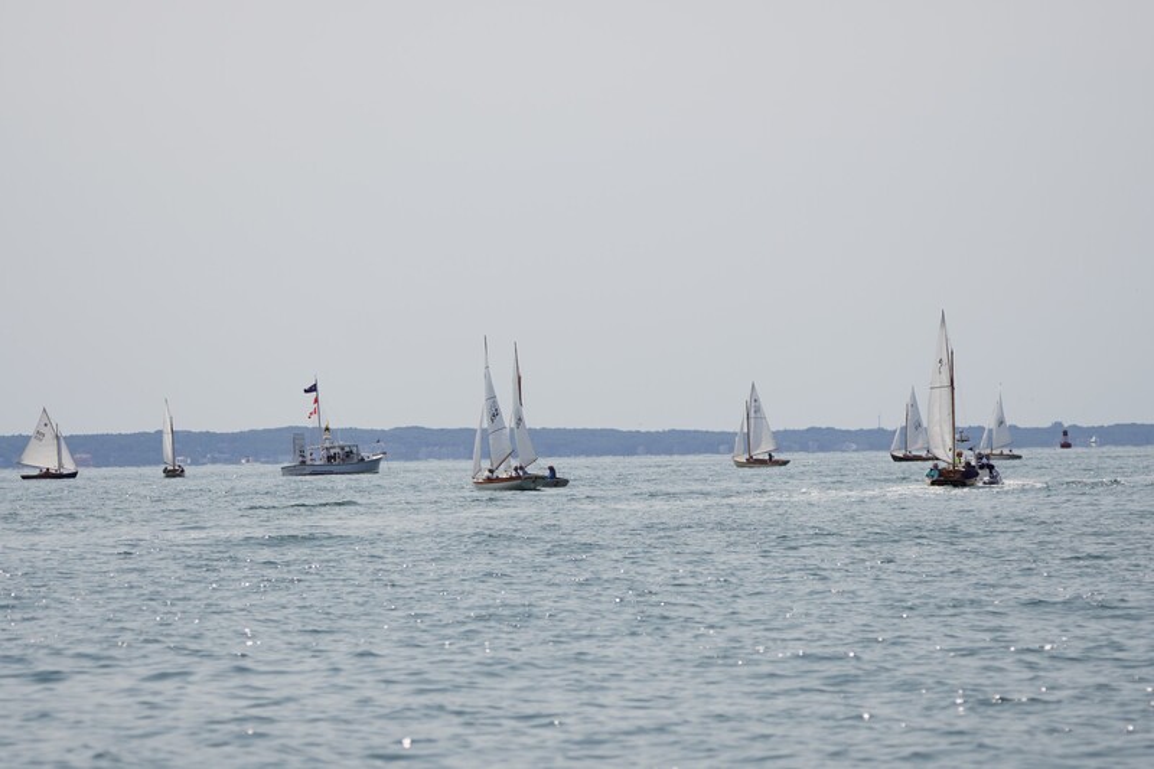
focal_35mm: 280
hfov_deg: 7.3
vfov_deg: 4.9
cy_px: 384
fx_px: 8989
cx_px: 577
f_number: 5.6
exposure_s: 1/1250
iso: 100
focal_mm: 187
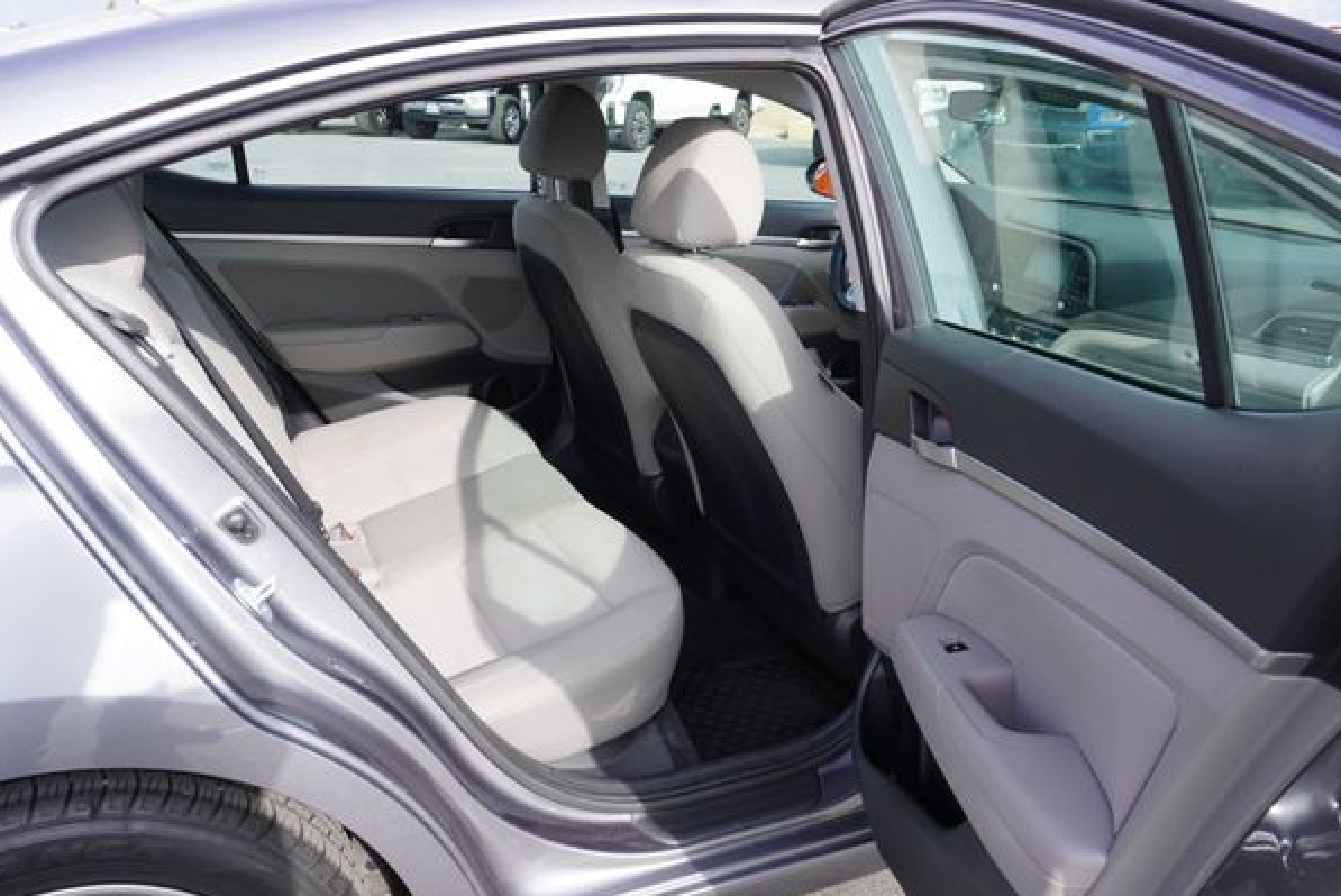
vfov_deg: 43.0
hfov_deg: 61.0
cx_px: 703
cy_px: 467
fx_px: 1138
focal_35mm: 31
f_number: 6.3
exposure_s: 1/100
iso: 100
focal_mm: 19
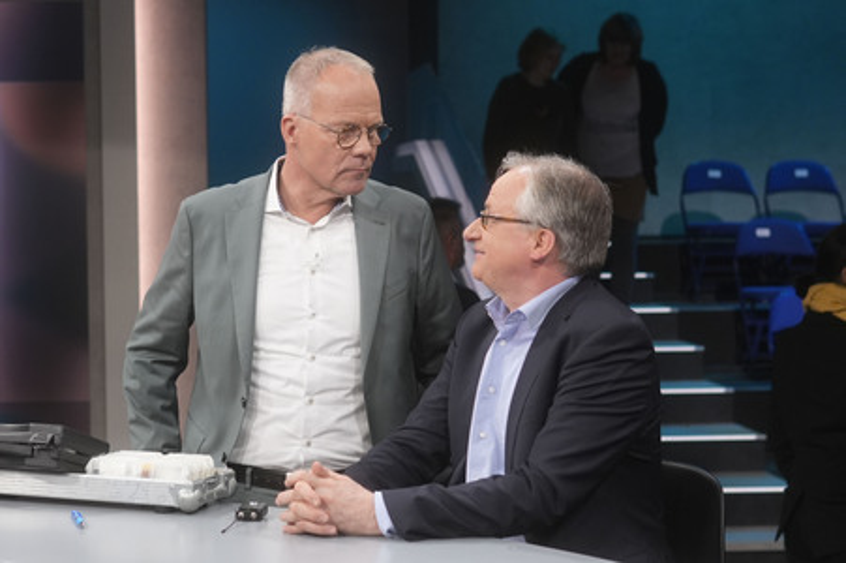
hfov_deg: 43.6
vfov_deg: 29.8
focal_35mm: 45
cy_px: 282
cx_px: 423
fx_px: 1057
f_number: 2.2
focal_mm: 30
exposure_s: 1/250
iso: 640
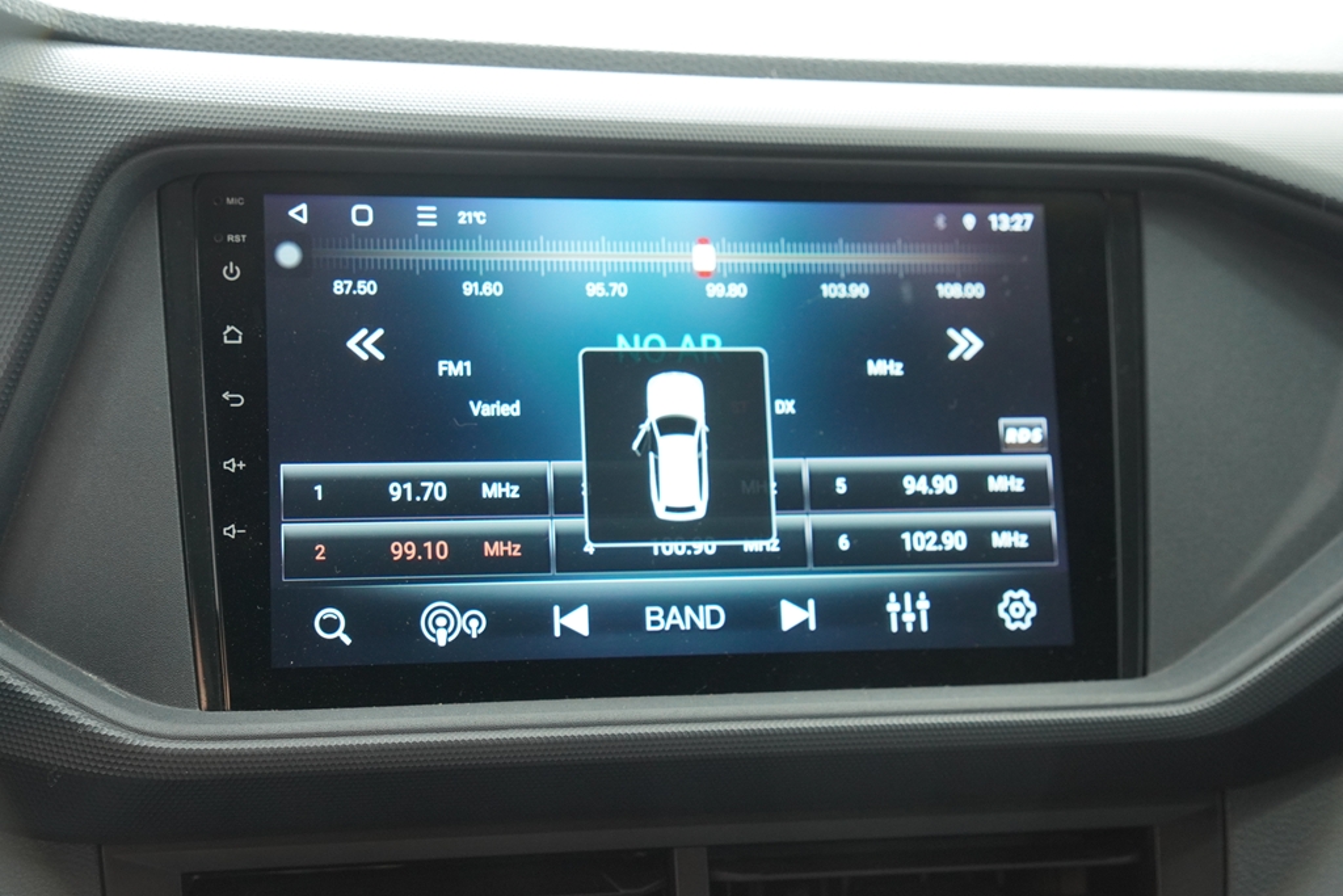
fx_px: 2294
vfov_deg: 22.1
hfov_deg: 32.6
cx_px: 672
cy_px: 448
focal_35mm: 62
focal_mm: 41
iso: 1000
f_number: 4
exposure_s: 1/80
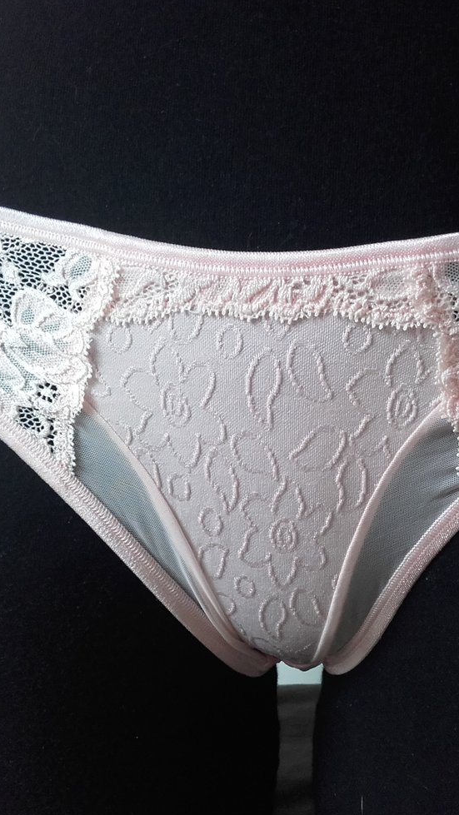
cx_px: 307
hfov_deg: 25.8
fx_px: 995
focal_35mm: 46
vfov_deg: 44.6
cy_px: 409
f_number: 2.2
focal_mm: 3.31
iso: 70
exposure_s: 1/33
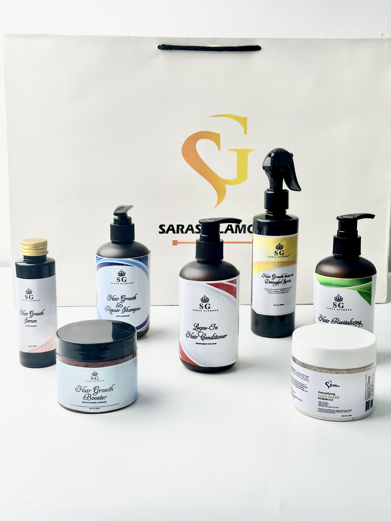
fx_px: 723
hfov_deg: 30.3
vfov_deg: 39.7
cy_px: 260
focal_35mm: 48
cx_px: 196
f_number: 1.78
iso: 50
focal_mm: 6.86
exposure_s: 1/241
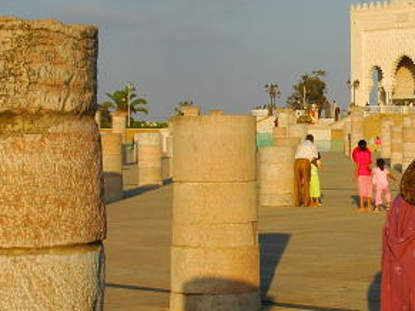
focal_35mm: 111
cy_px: 164
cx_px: 405
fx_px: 1330
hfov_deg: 17.4
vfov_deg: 13.3
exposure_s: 1/125
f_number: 16
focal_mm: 28
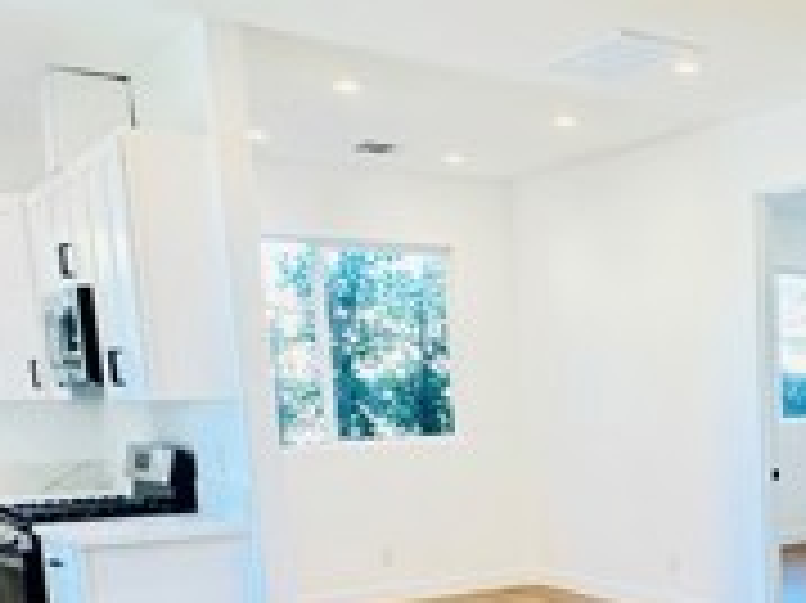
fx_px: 1163
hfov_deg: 34.2
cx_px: 838
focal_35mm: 50
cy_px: 567
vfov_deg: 27.8
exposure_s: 1/60
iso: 200
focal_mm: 2.22
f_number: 2.2
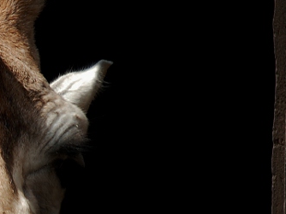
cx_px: -66
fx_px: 16083
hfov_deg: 1.0
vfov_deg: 0.8
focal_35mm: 1948
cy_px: 146
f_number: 6.3
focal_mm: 500
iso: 250
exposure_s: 1/500
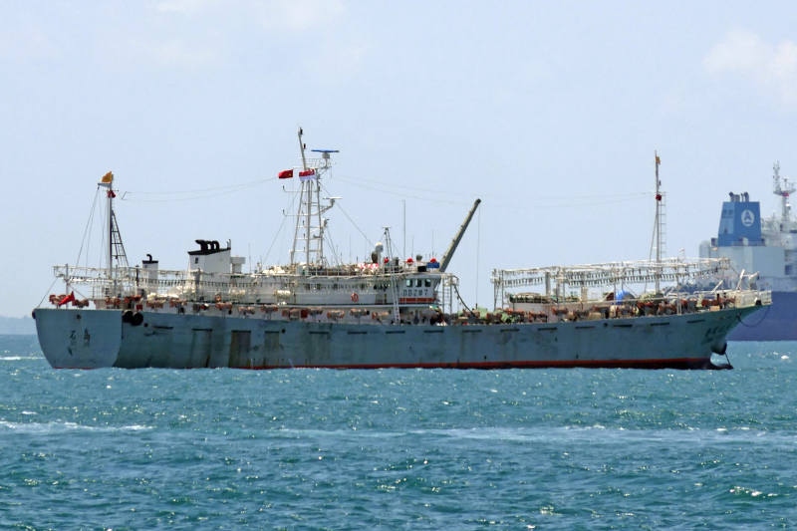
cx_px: 398
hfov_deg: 2.9
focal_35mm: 717
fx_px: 15869
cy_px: 266
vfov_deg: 1.9
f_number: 4.5
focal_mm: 176
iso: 160
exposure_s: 1/125
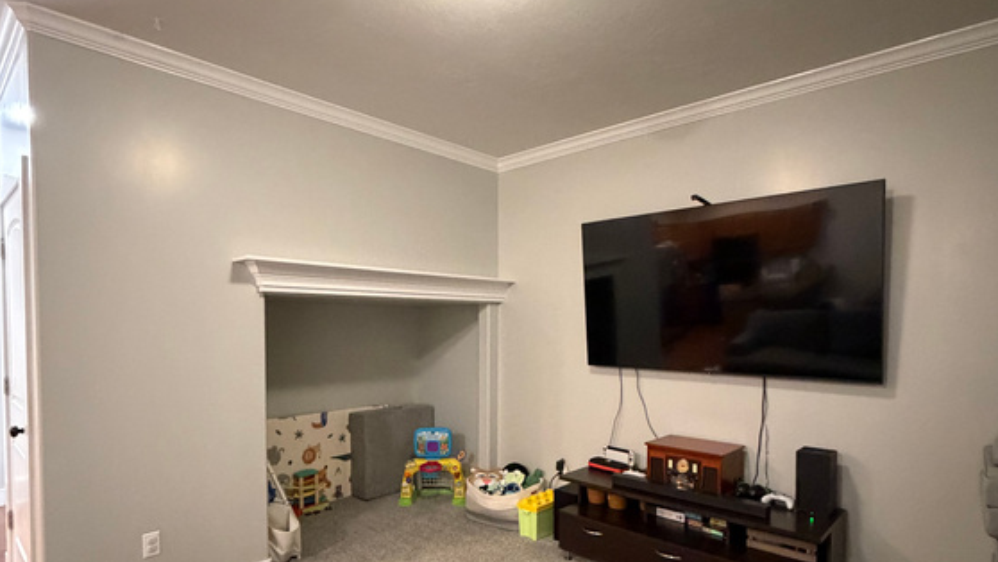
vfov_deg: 53.1
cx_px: 504
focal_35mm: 21
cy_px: 345
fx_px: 556
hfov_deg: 83.8
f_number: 2.2
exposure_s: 1/40
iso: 1000
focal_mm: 2.22
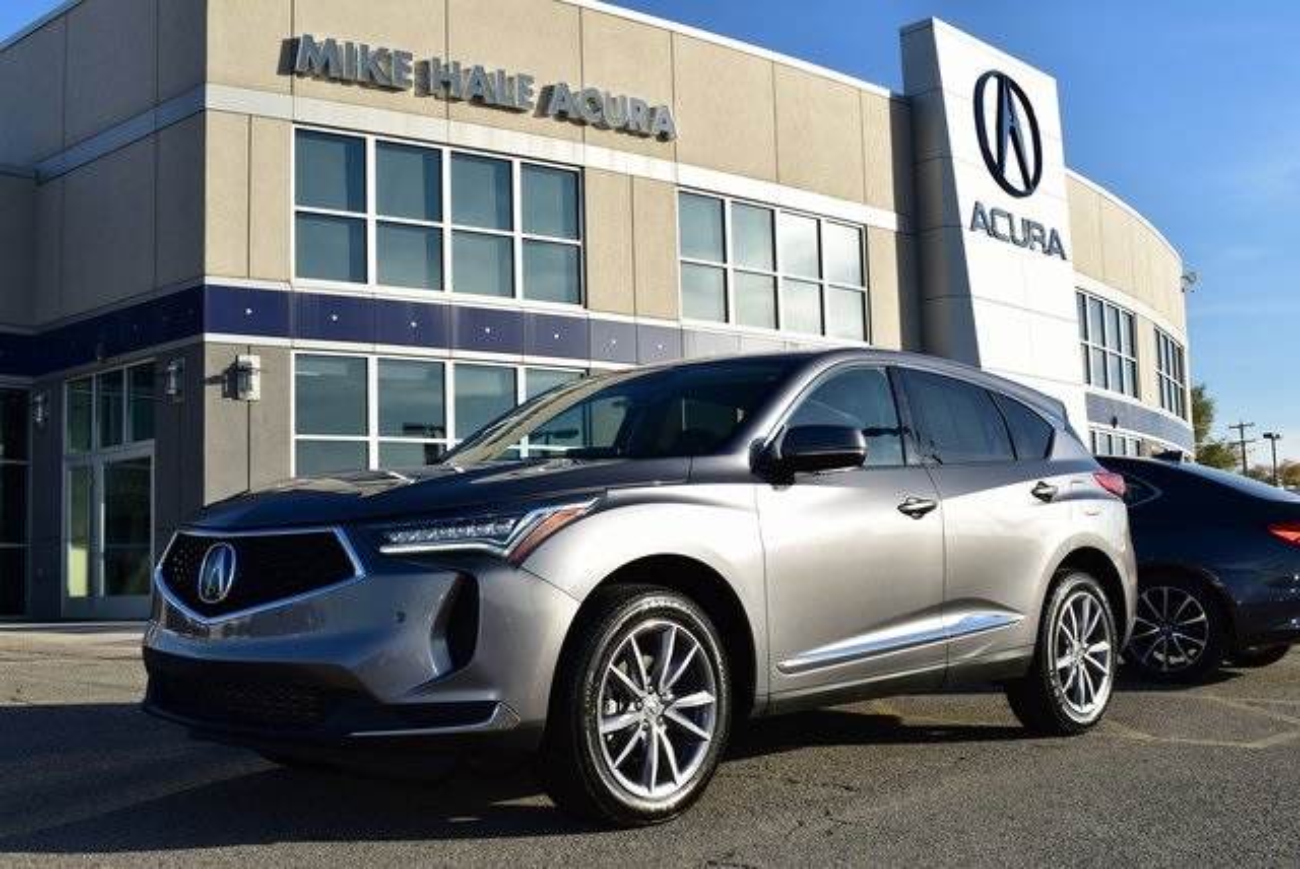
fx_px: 1464
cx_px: 650
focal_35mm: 40
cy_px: 434
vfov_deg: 33.1
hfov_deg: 47.9
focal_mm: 27
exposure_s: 1/200
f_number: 11
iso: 100
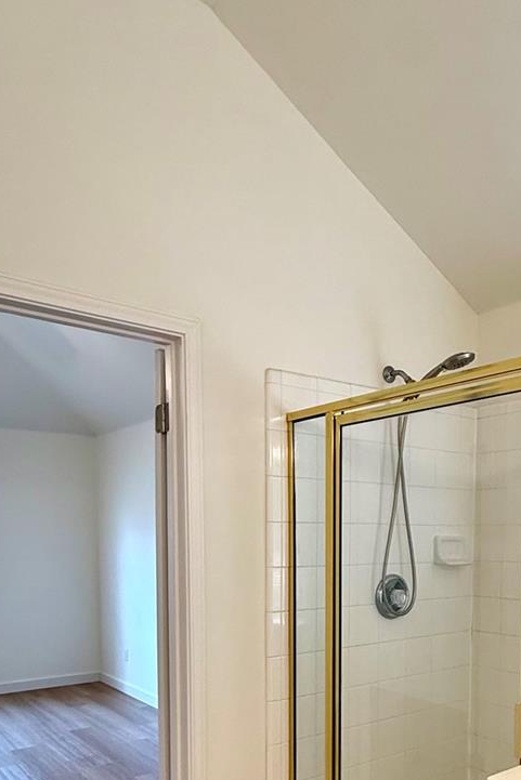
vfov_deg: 57.2
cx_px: 334
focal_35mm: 31
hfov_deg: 42.0
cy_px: 587
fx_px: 673
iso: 160
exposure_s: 1/120
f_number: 2.2
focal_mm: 2.22
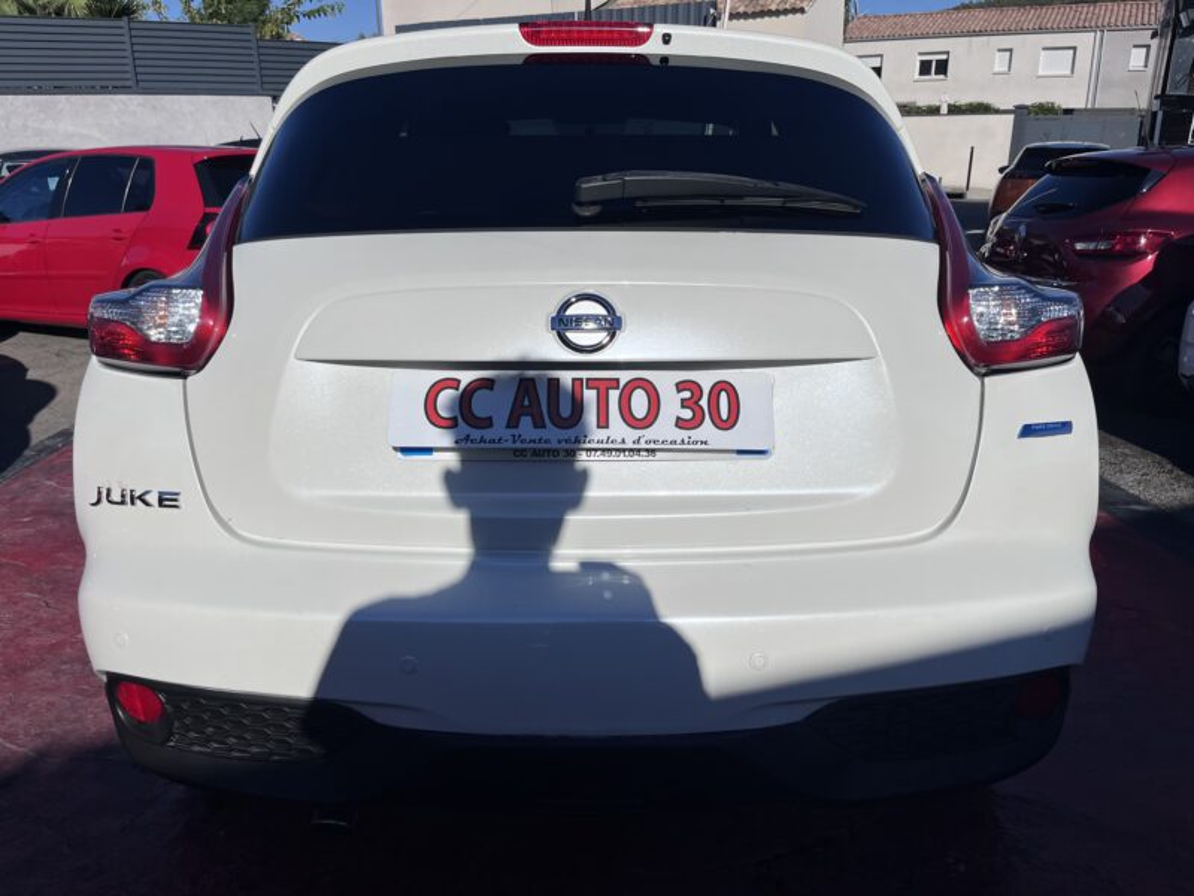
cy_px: 448
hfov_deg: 67.3
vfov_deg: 53.1
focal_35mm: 26
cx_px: 597
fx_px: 897
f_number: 1.6
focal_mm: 5.1
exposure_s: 1/13333
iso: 50
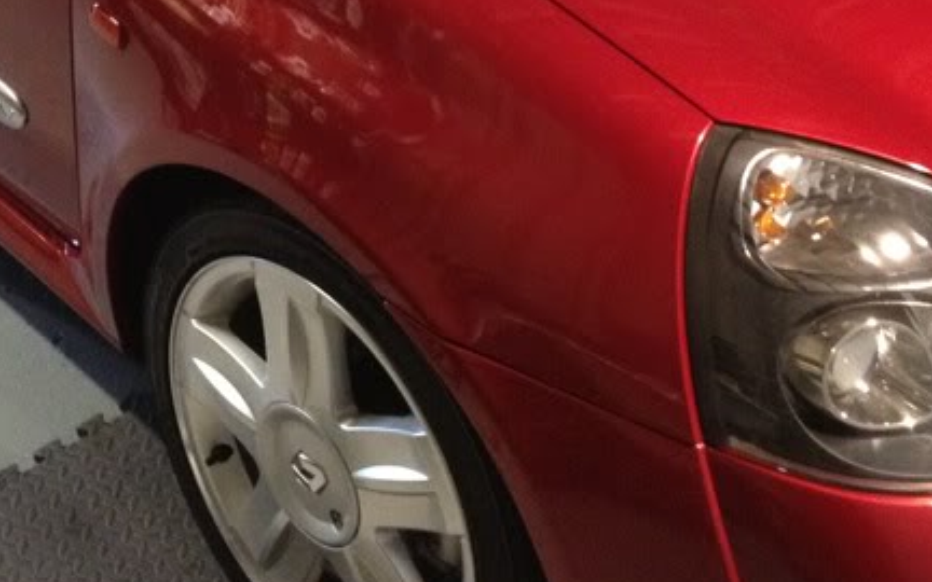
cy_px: -112
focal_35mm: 88
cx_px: 324
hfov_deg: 23.5
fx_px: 2235
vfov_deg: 14.4
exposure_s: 1/17
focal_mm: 4.3
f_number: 2.4
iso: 400
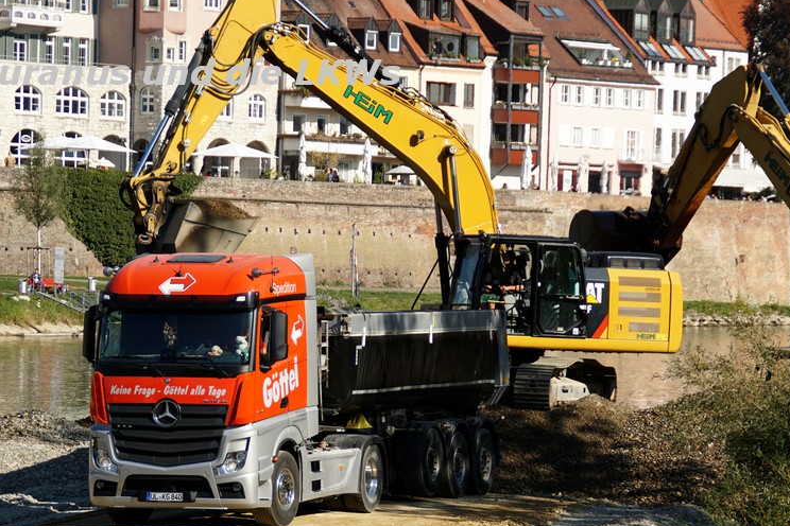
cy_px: 254
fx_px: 3720
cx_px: 390
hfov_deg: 12.1
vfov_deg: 8.1
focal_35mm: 170
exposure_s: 1/400
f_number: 6.3
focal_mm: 105
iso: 100
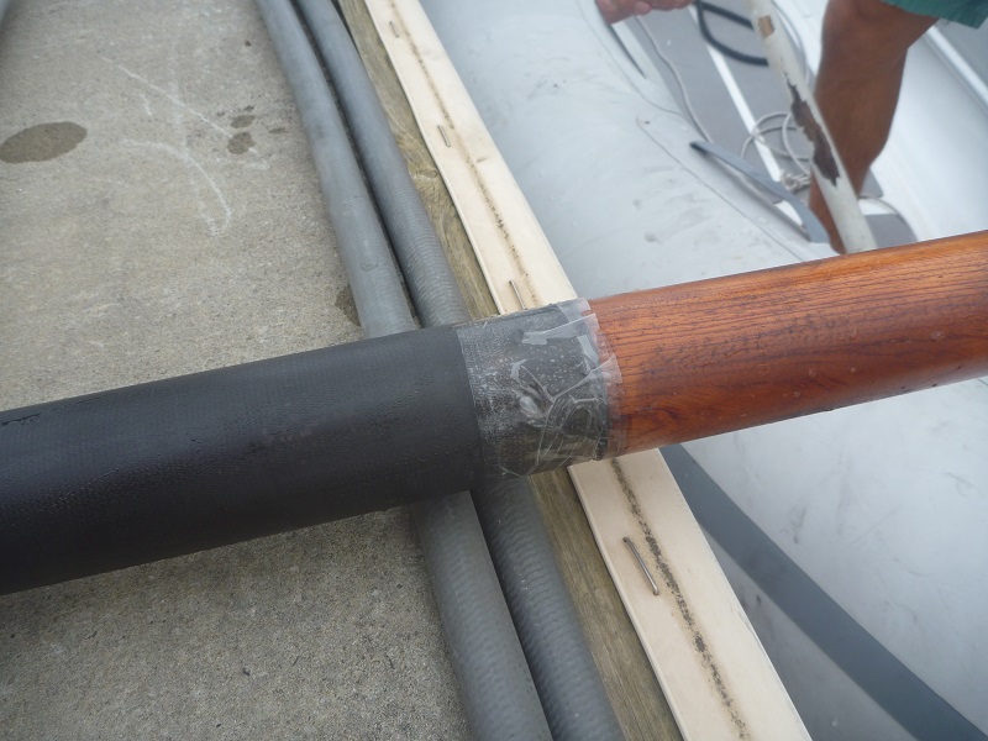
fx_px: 799
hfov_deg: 63.4
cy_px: 370
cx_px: 494
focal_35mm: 28
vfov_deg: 49.7
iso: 80
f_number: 3.3
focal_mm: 4.9
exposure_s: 1/320
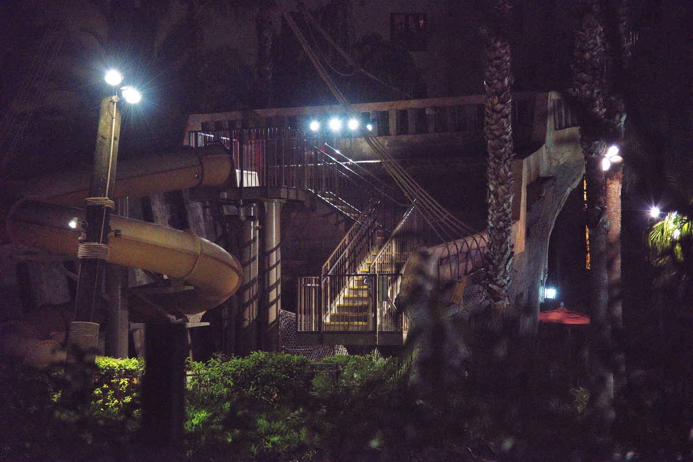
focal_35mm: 85
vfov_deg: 16.1
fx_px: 1637
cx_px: 346
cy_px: 231
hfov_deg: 23.9
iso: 12800
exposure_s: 1/200
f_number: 4
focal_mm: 85
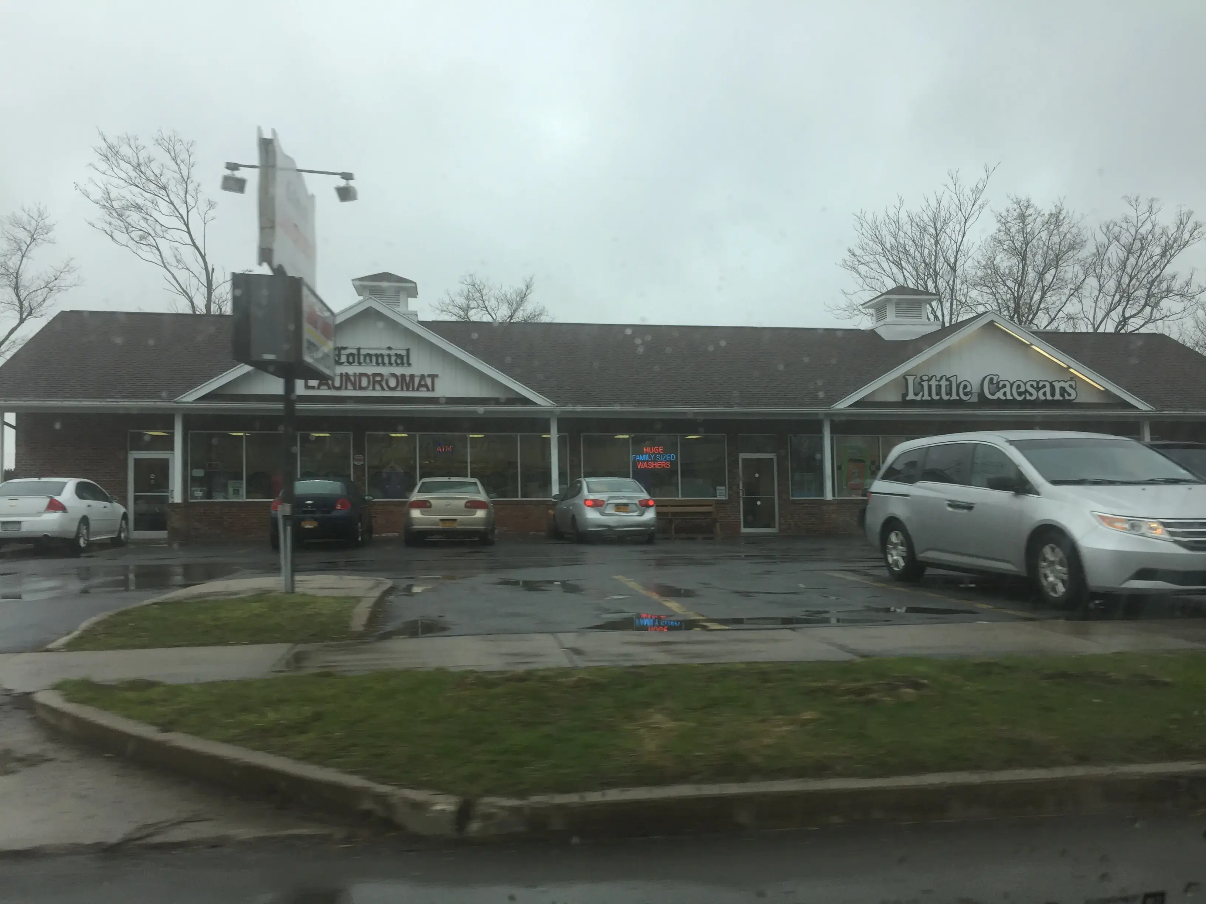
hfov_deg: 61.7
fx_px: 1010
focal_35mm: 29
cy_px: 452
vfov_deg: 48.2
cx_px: 603
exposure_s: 1/304
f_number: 2.2
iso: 32
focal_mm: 4.15
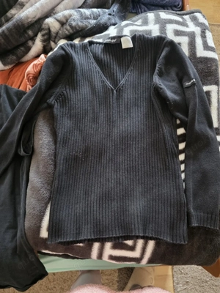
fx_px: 195
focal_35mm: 23
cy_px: 146
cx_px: 110
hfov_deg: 58.9
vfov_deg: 73.9
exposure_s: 1/25.1
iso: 1600
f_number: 1.7
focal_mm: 6.3
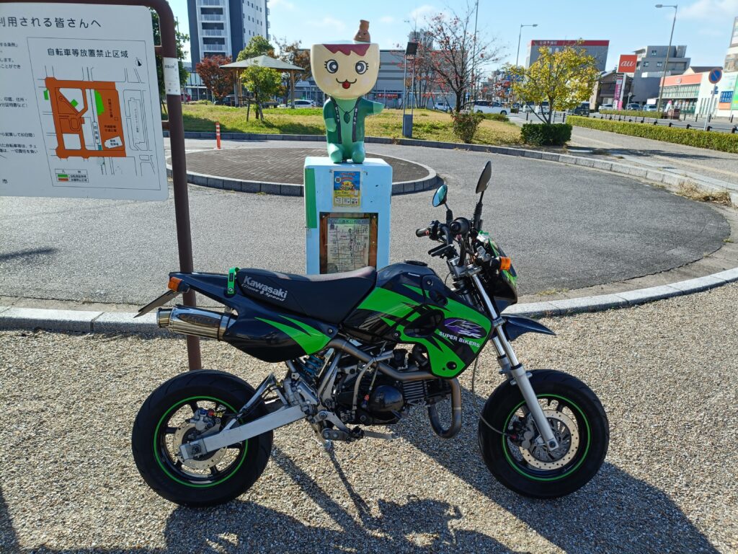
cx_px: 369
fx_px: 533
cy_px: 277
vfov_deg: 54.9
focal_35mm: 25
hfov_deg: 69.4
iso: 50
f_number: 1.7
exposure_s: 1/370
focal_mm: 4.7
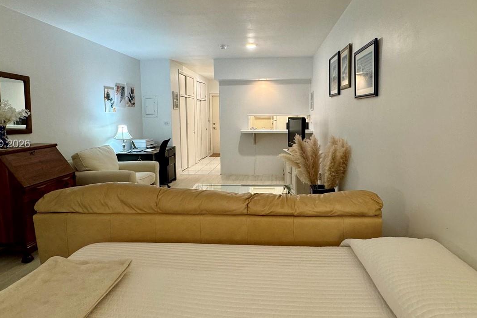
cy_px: 145
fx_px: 291
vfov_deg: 57.1
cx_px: 250
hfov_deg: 78.5
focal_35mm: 22
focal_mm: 2.22
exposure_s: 1/60
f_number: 2.2
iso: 200
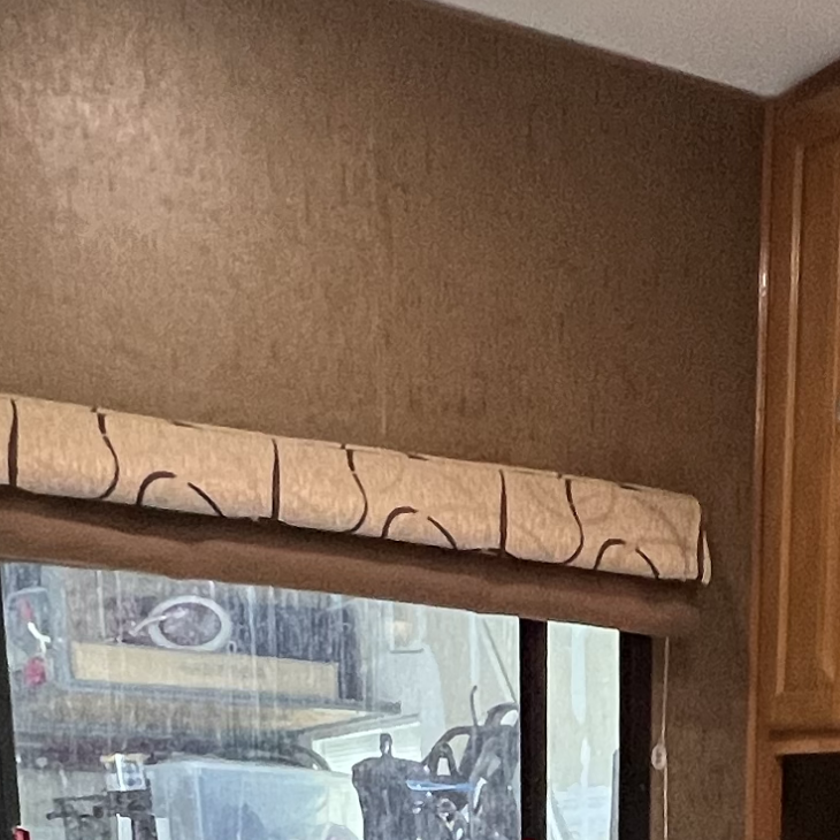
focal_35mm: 63
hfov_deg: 25.9
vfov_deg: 21.2
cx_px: 833
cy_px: 1384
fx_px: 1730
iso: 250
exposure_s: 1/60
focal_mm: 1.57
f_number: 1.8
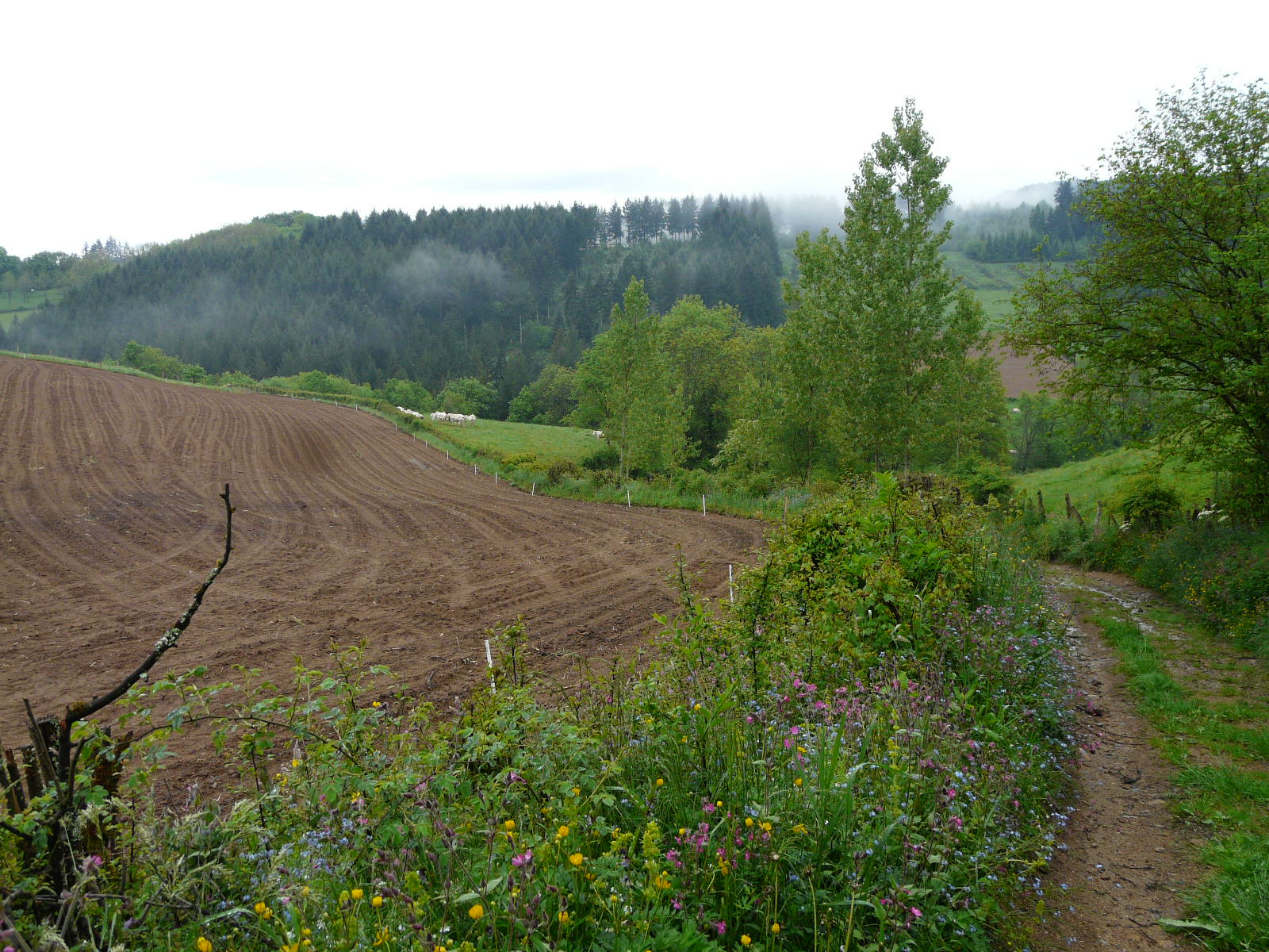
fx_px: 1026
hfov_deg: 63.4
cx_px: 634
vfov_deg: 49.7
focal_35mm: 28
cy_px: 476
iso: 100
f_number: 3.2
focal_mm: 4.6
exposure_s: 1/100
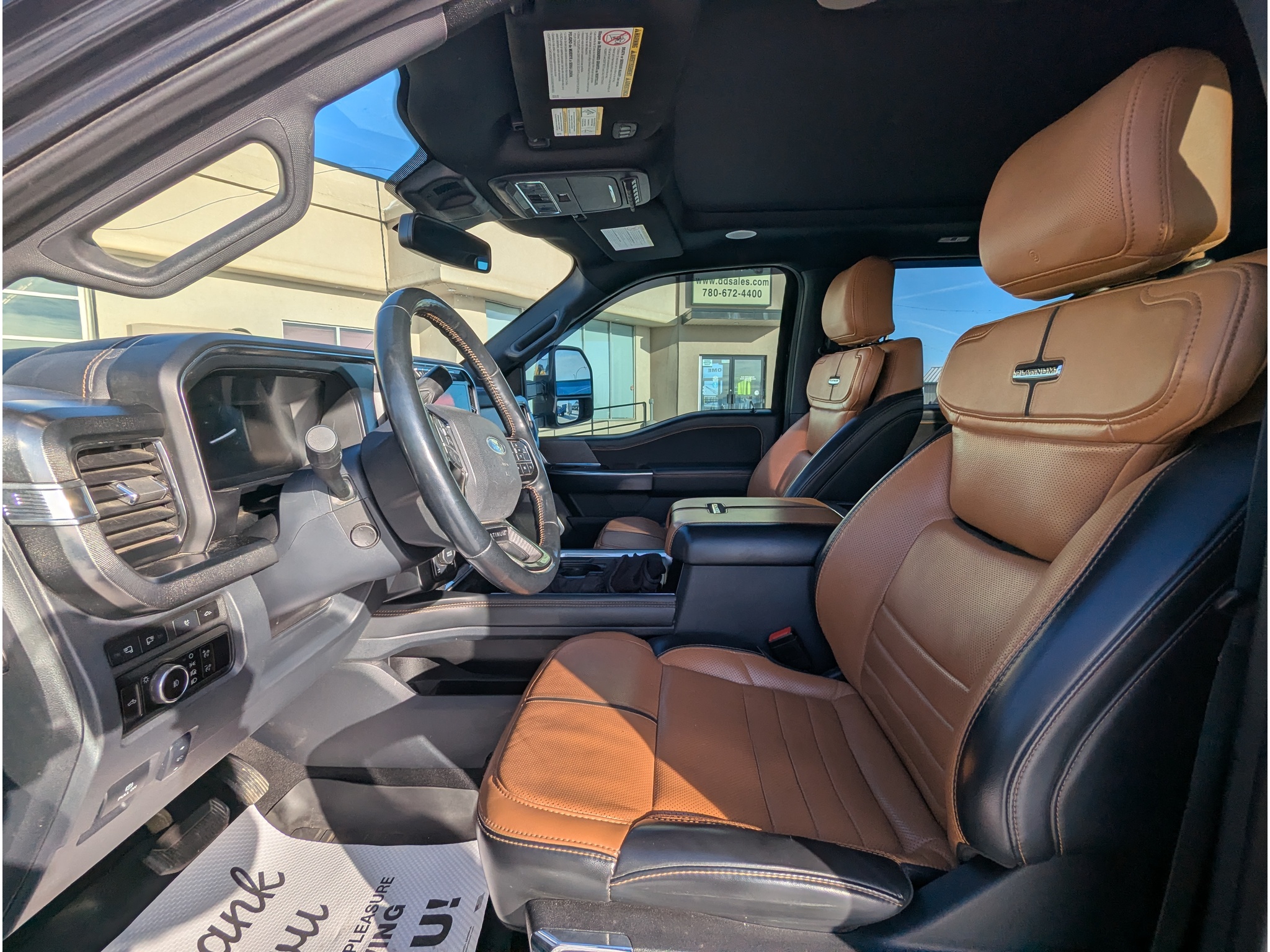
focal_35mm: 16
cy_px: 476
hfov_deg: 94.5
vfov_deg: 78.1
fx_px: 587
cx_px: 635
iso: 54
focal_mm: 2.35
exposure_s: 1/1285
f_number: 2.2
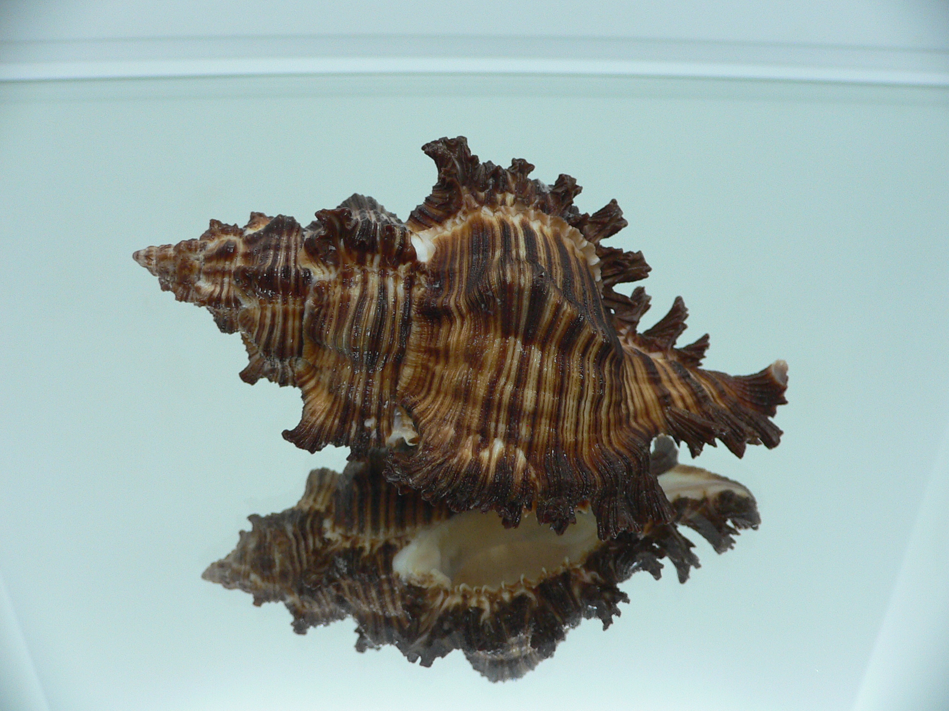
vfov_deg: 40.7
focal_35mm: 35
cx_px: 474
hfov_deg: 52.6
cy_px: 356
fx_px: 960
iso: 100
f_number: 2.8
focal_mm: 4.6
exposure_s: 1/60
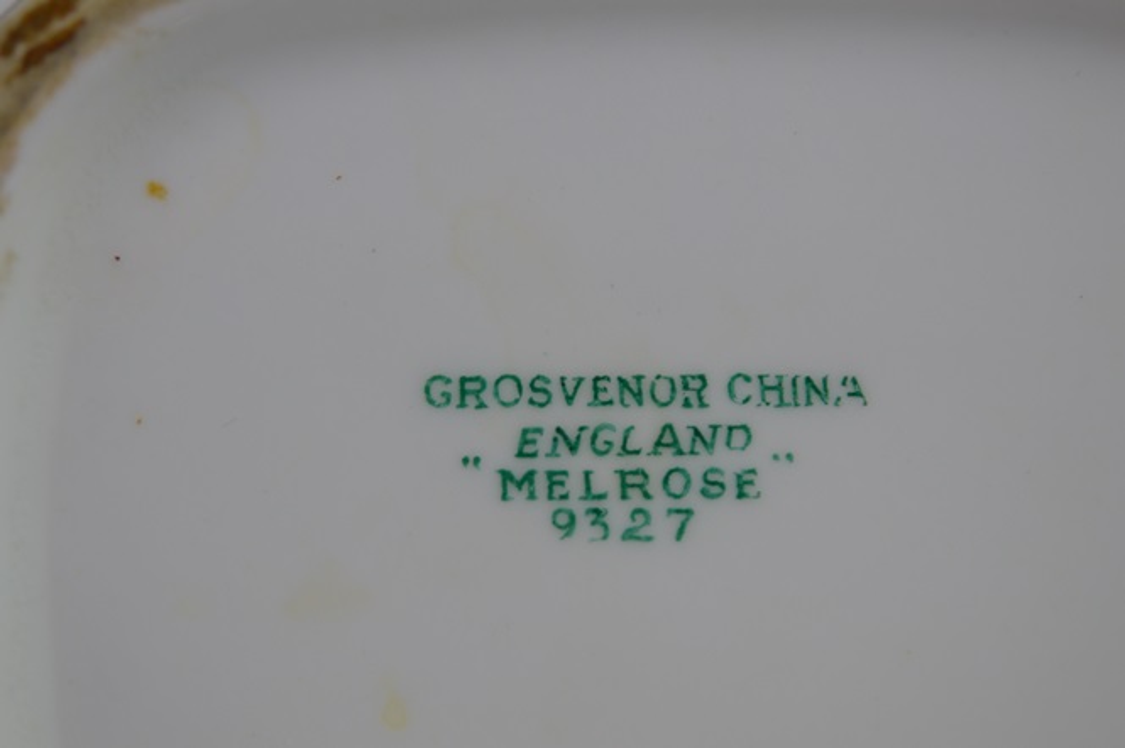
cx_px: 562
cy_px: 374
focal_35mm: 90
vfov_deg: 15.2
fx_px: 2810
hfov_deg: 22.6
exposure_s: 1/200
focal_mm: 60
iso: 400
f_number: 3.5
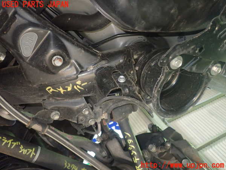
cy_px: 85
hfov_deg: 60.0
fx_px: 196
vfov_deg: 46.8
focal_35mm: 30
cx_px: 113
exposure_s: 1/30
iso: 800
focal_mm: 5.4
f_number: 2.3
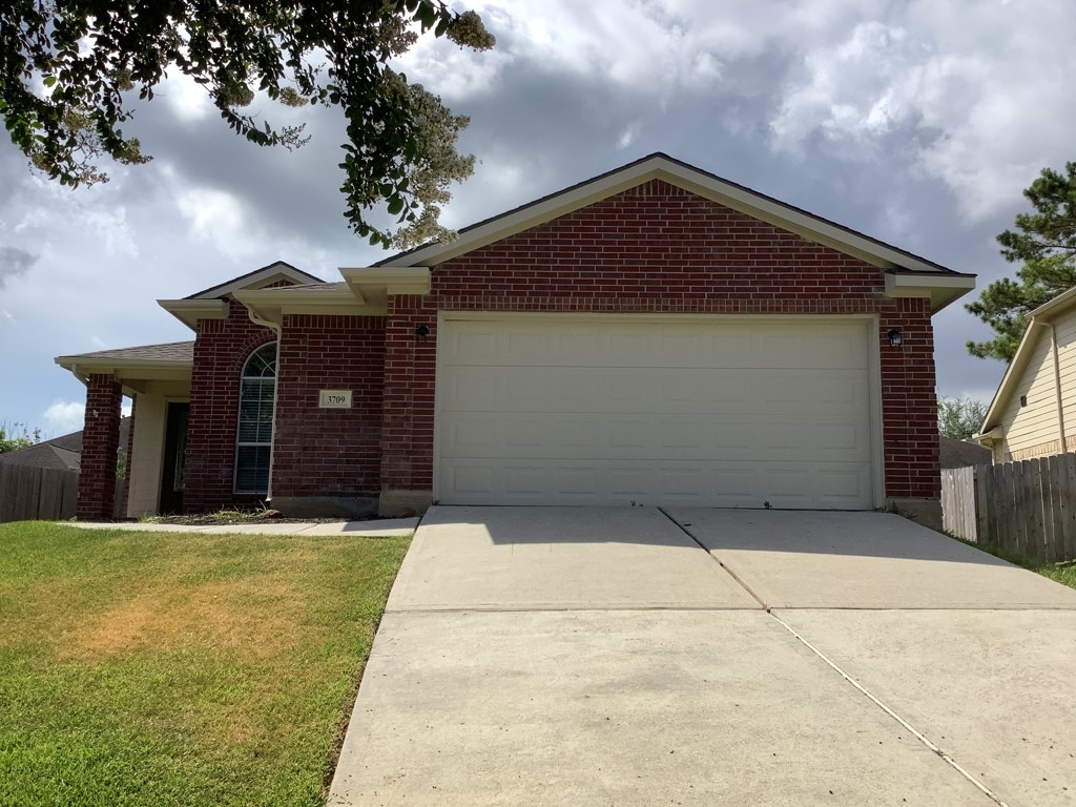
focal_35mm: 31
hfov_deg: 58.4
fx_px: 964
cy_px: 404
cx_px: 538
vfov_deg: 45.4
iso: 25
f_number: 2.4
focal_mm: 3.3
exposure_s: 1/2203
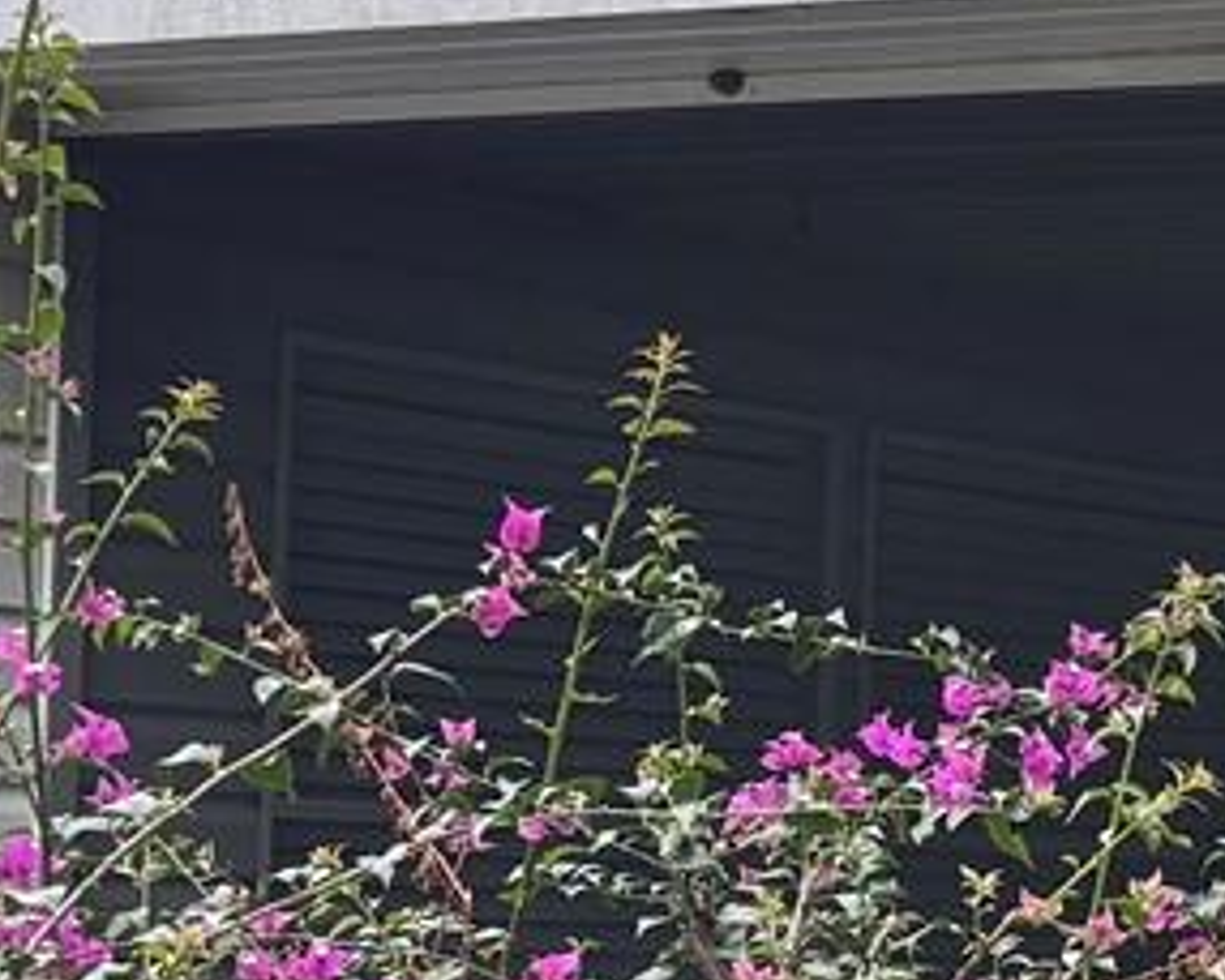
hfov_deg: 14.1
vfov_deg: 11.8
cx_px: 1572
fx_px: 4751
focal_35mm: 131
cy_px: 621
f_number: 1.78
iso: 80
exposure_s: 1/430
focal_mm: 6.76
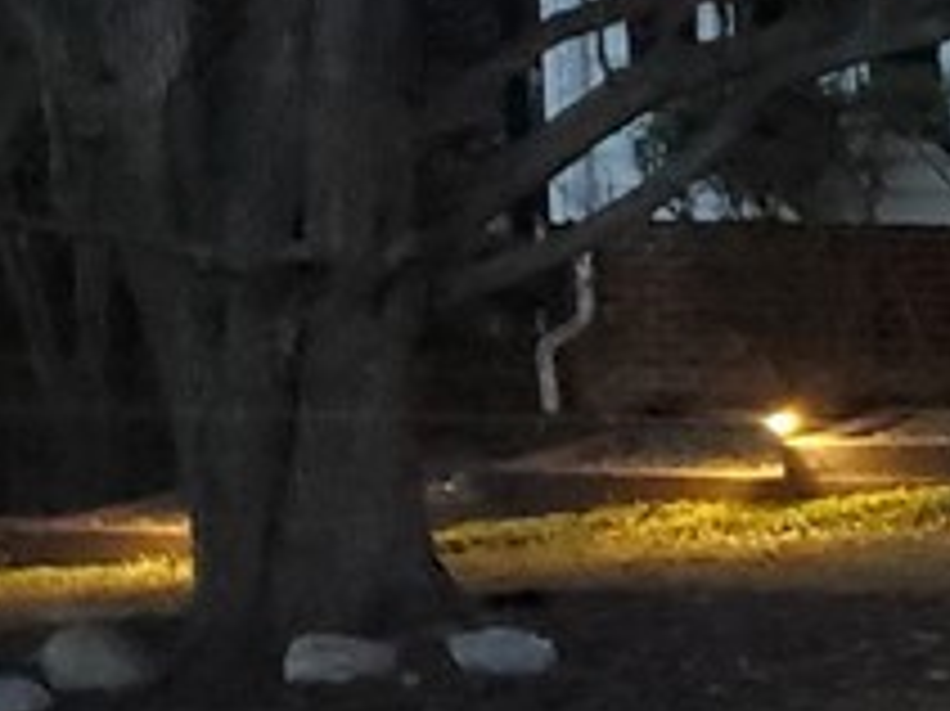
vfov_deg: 11.7
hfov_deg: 13.4
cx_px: 1905
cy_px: 540
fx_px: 3456
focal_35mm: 126
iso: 640
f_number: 1.5
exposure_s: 1/15
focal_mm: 4.3
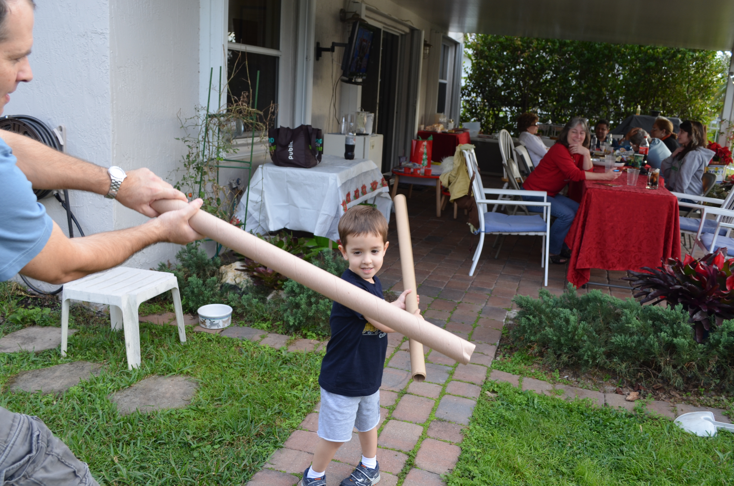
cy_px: 243
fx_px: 671
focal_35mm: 33
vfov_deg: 39.8
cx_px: 367
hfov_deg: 57.3
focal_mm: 22
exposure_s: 1/125
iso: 220
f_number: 5.6
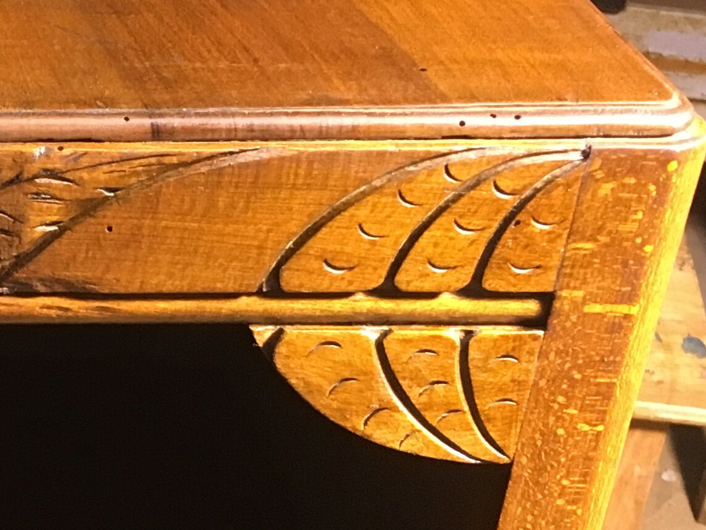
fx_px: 2081
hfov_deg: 17.7
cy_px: 340
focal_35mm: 102
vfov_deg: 14.5
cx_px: -280
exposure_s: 1/33
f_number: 2.2
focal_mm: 4.15
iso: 200
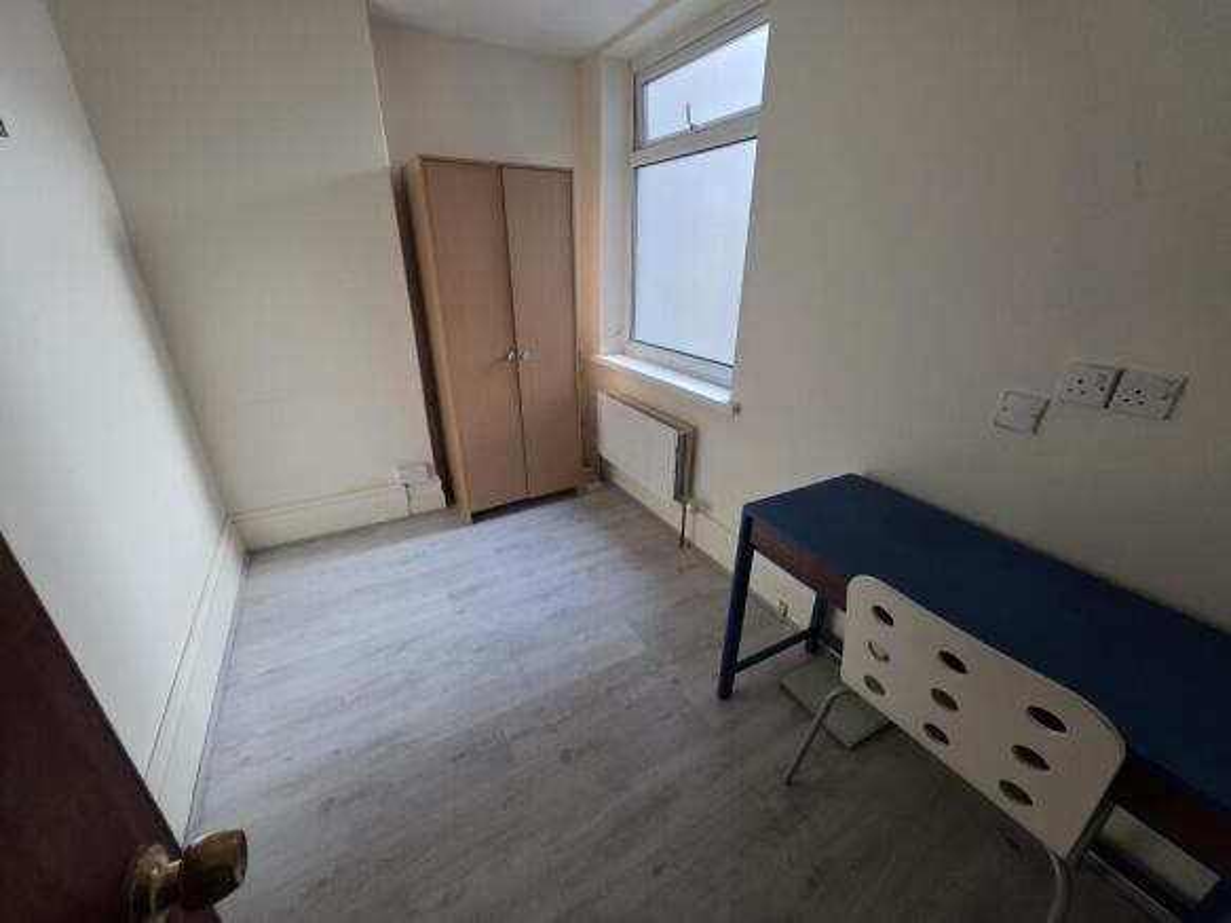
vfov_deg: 89.9
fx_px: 462
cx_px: 616
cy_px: 462
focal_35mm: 13
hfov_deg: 106.2
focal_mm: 2.2
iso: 320
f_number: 1.9
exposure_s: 1/50
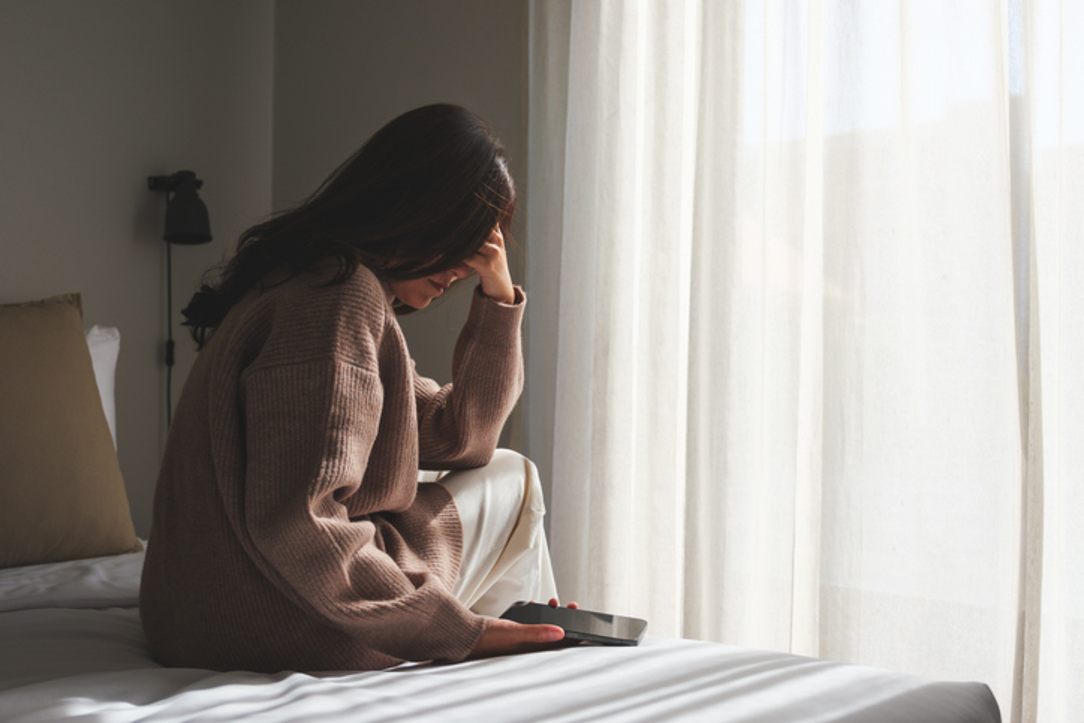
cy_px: 362
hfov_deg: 53.1
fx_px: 1084
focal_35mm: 36
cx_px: 542
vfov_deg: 36.9
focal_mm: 24.2
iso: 160
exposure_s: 1/850
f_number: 2.8
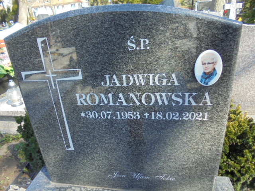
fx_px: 192
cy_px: 96
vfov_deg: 53.1
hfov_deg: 67.3
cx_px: 128
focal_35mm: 26
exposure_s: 1/125
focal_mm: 4.6
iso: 100
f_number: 3.5
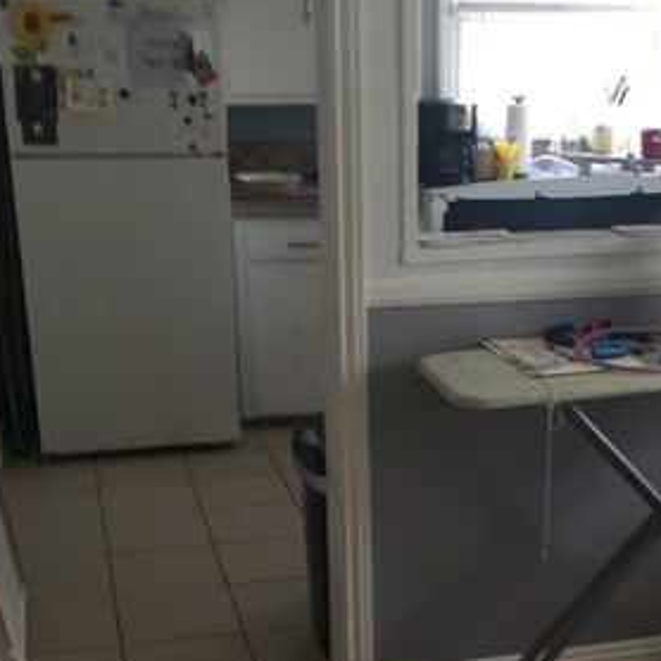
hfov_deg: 28.9
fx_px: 1275
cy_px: 506
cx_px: 421
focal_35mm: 59
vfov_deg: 28.6
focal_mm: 4.15
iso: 80
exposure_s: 1/30
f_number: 2.2
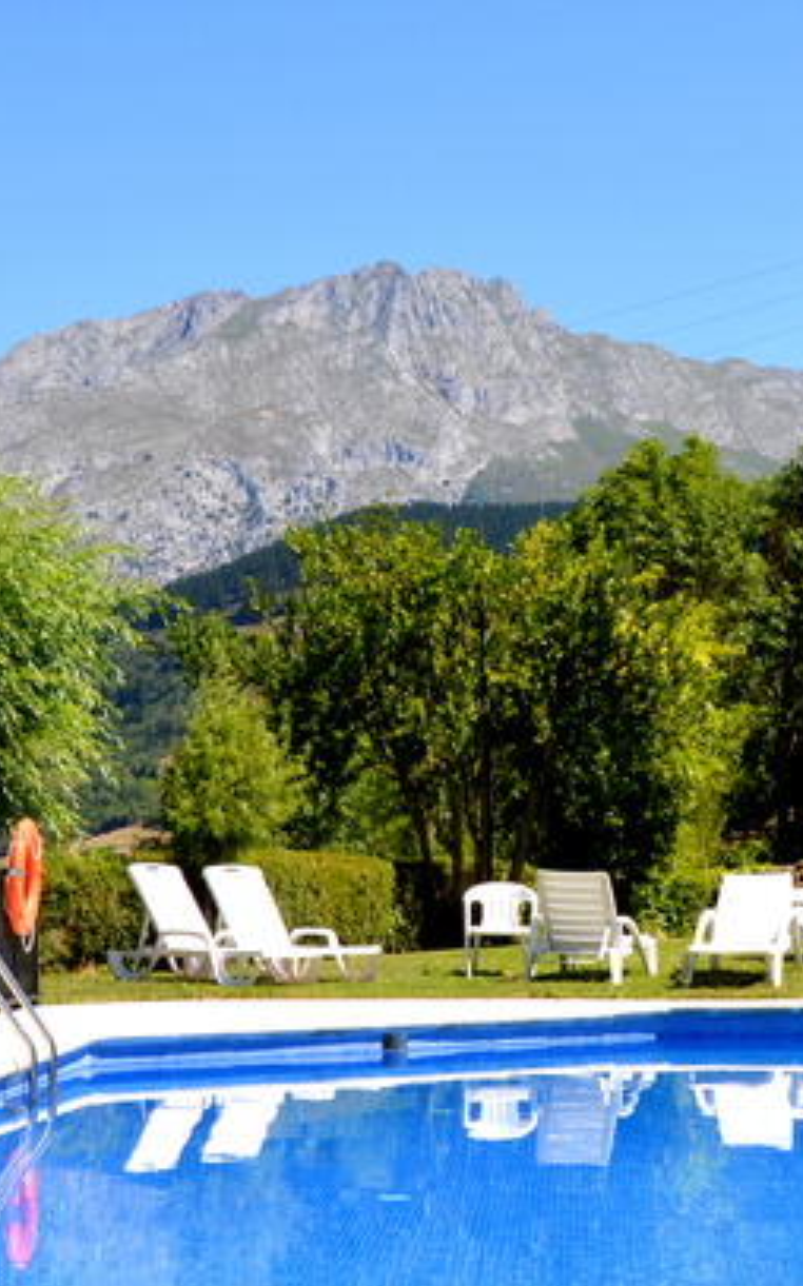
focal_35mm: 84
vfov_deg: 24.7
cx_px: 689
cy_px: 632
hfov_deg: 15.4
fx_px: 2944
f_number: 10
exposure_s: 1/200
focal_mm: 28
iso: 100
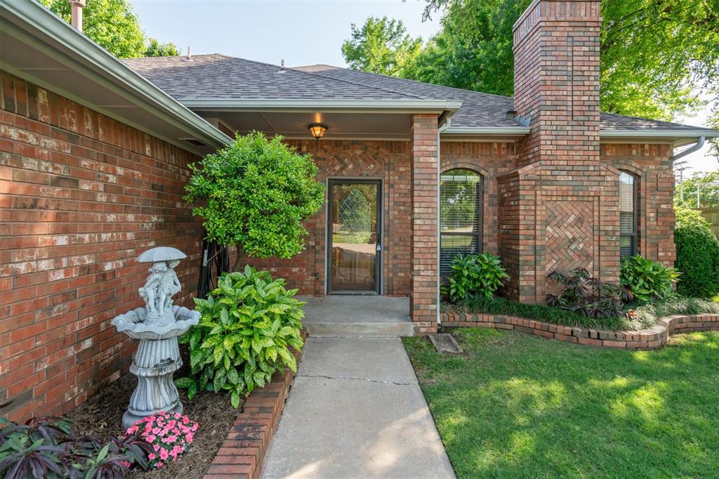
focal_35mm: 17
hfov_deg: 93.3
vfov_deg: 70.4
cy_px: 240
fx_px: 339
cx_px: 360
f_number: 7.1
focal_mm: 17
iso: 200
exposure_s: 1/160
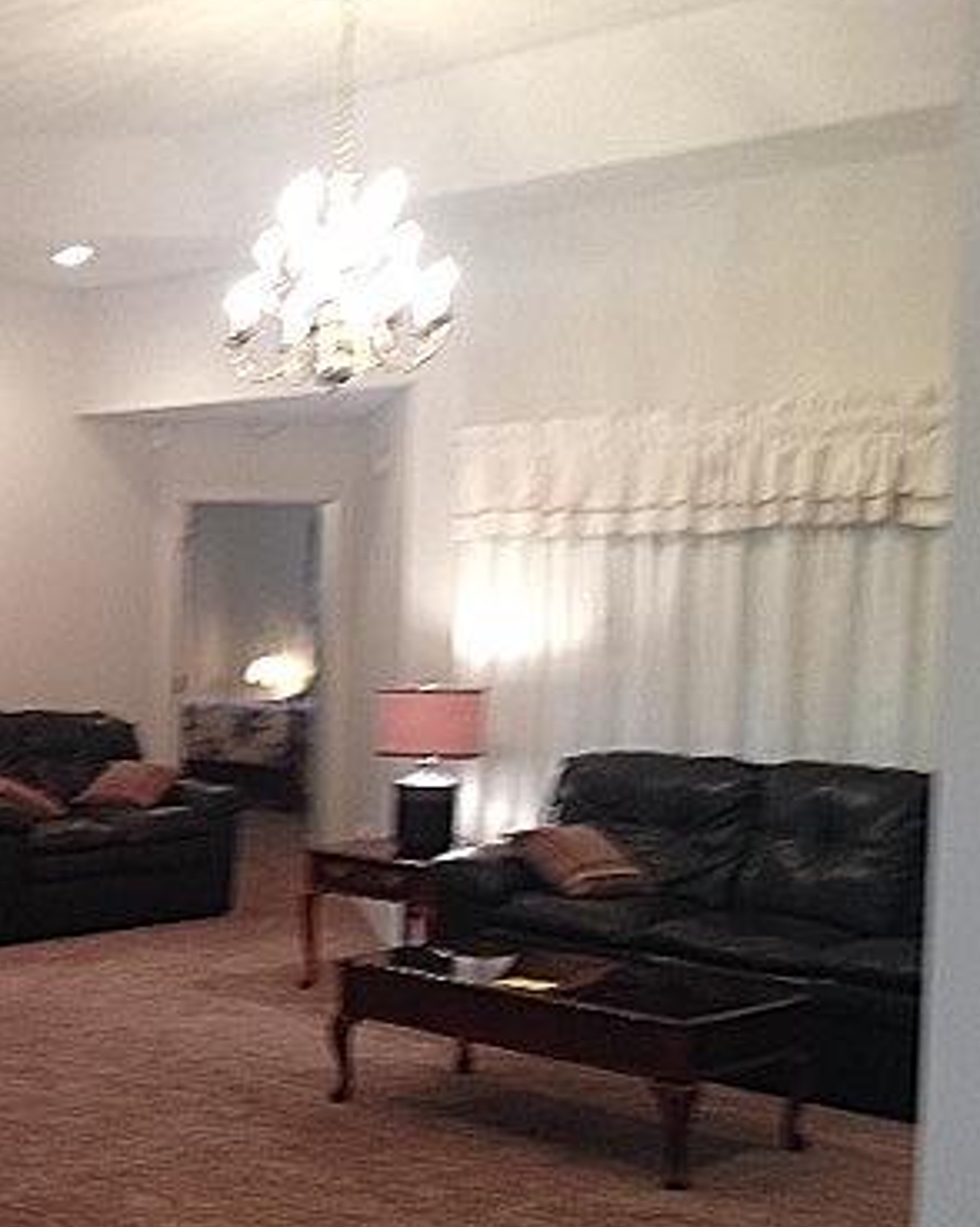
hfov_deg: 25.7
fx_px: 2032
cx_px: -7
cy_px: 720
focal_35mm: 56
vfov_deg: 33.5
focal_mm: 4.12
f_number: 2.4
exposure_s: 1/20
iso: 100
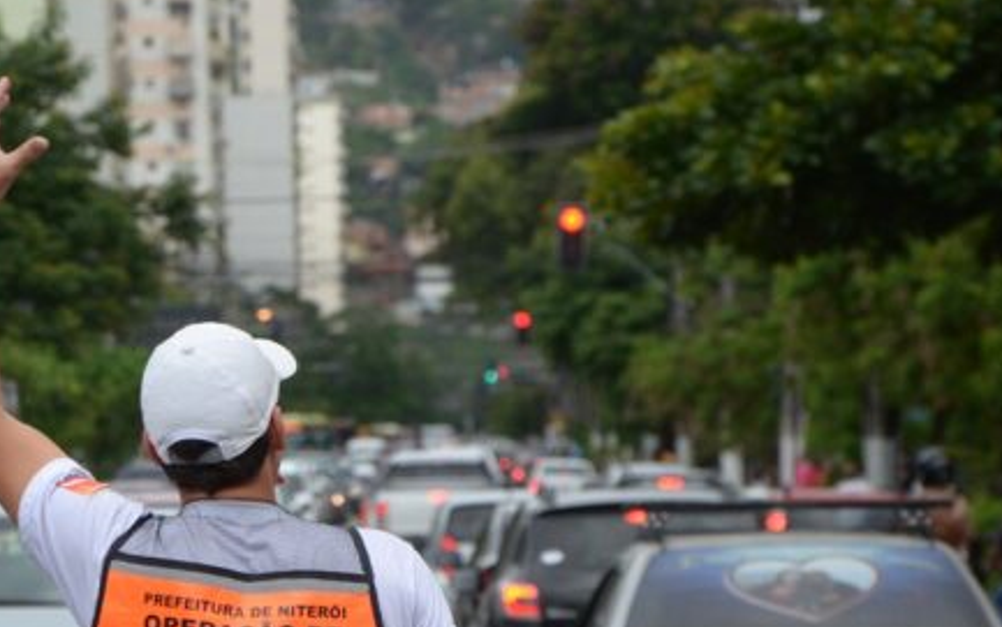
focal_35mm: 284
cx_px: 204
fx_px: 7756
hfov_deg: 7.4
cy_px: 528
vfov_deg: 4.6
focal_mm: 105
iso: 560
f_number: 5.6
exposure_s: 1/750
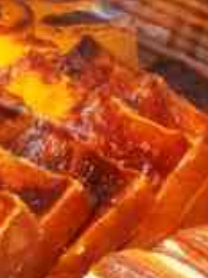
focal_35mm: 163
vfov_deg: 12.1
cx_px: 307
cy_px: 204
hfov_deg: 8.9
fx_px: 1308
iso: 50
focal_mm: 5.56
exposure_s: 1/256
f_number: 1.6
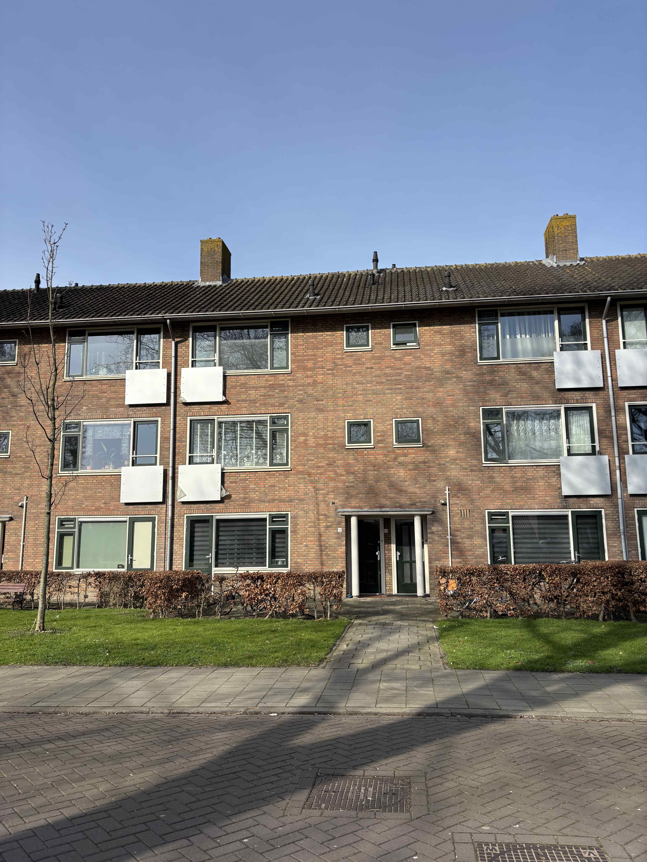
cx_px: 324
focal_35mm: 26
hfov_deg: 53.1
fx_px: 648
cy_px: 431
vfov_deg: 67.3
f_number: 1.6
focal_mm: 5.96
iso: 50
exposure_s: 1/2639
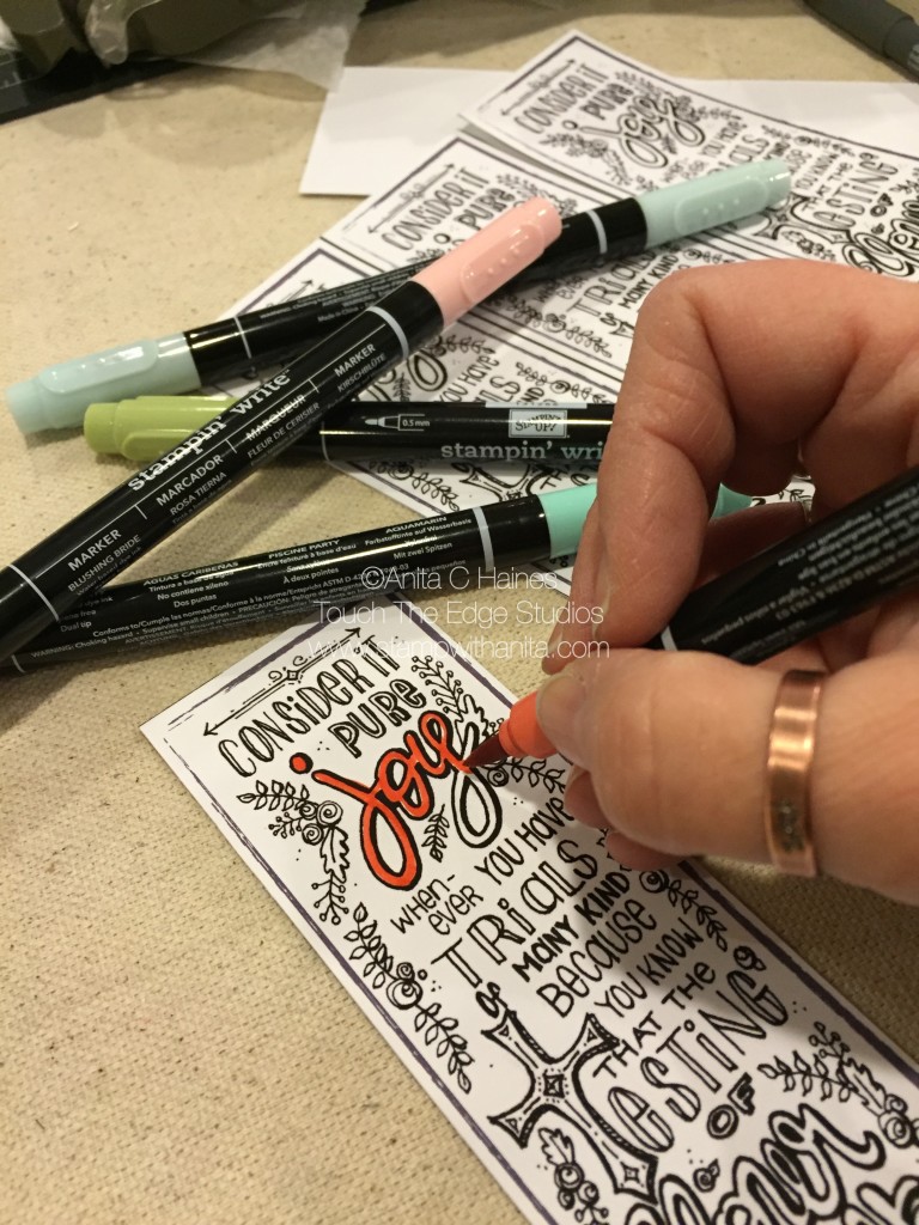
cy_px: 612
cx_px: 460
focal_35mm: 29
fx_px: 1027
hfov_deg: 48.2
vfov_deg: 61.7
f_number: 2.2
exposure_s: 1/30
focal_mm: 4.15
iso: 160
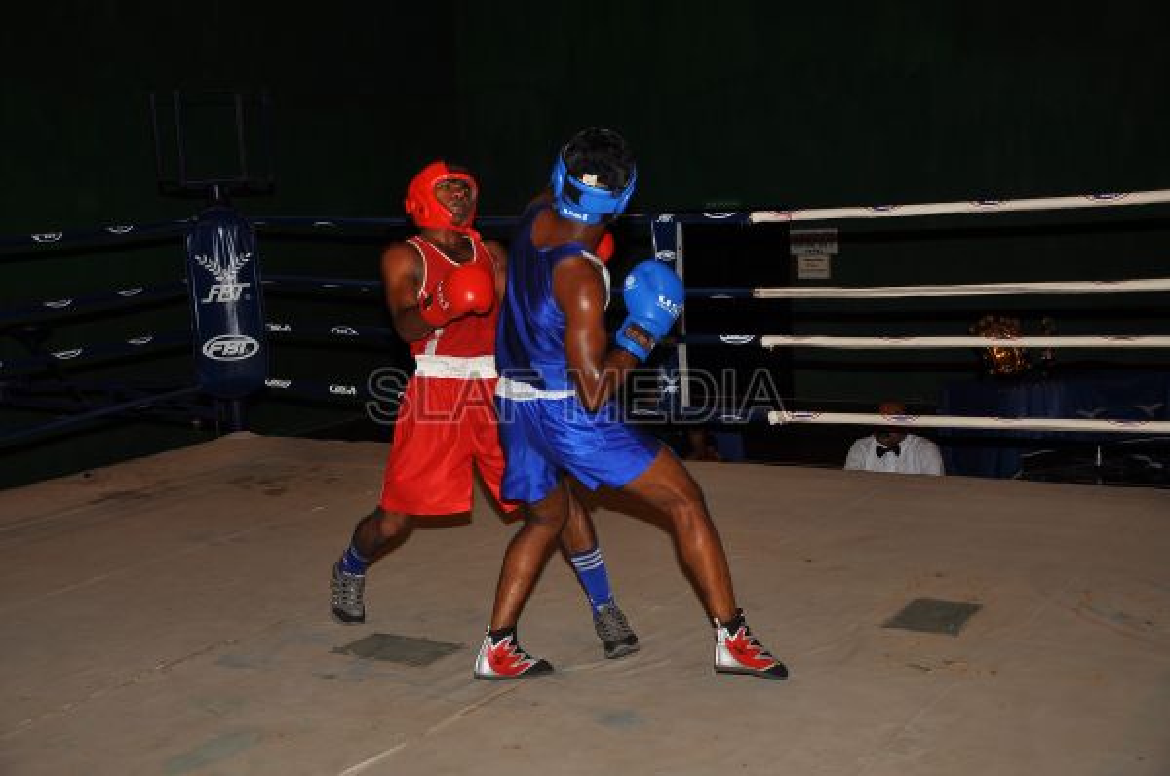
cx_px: 585
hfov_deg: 38.9
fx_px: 1655
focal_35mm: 51
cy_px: 388
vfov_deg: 26.4
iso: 200
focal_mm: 34
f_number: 5.6
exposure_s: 1/60
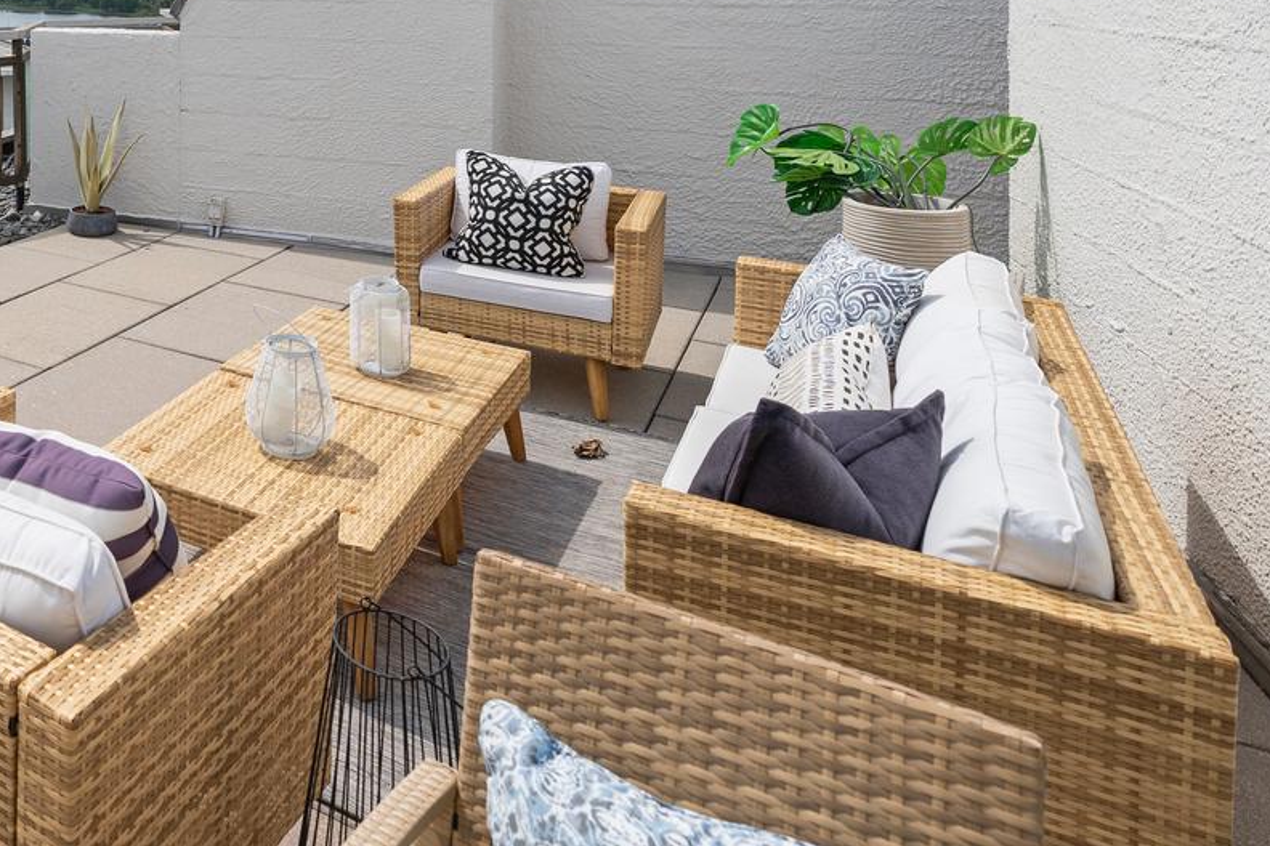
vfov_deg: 37.6
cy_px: -7
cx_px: 22
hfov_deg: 49.9
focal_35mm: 31
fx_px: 1094
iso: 100
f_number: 4
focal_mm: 12
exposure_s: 1/2000
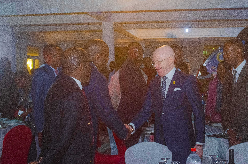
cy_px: 82
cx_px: 124
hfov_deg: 30.6
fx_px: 454
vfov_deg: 20.5
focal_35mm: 66
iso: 800
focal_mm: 44
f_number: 5.6
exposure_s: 1/100
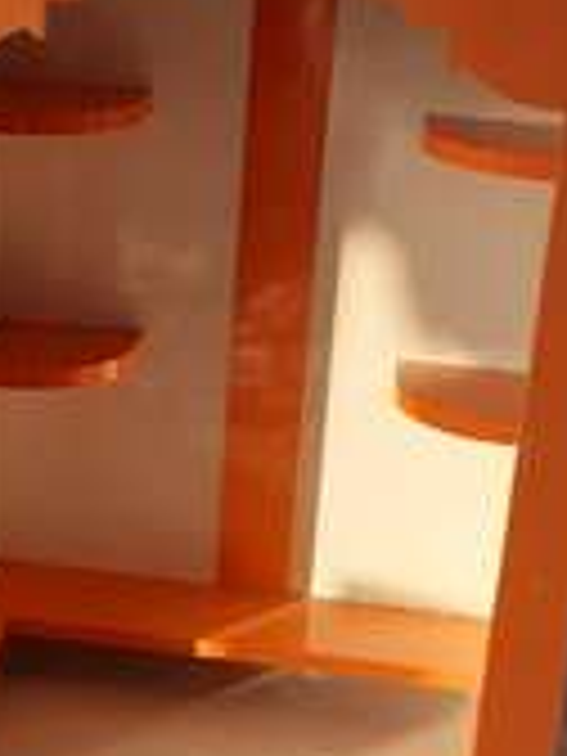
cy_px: 506
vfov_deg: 25.5
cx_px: 225
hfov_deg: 19.4
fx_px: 1660
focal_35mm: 76
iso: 20
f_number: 1.8
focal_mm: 5.23
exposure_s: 1/158
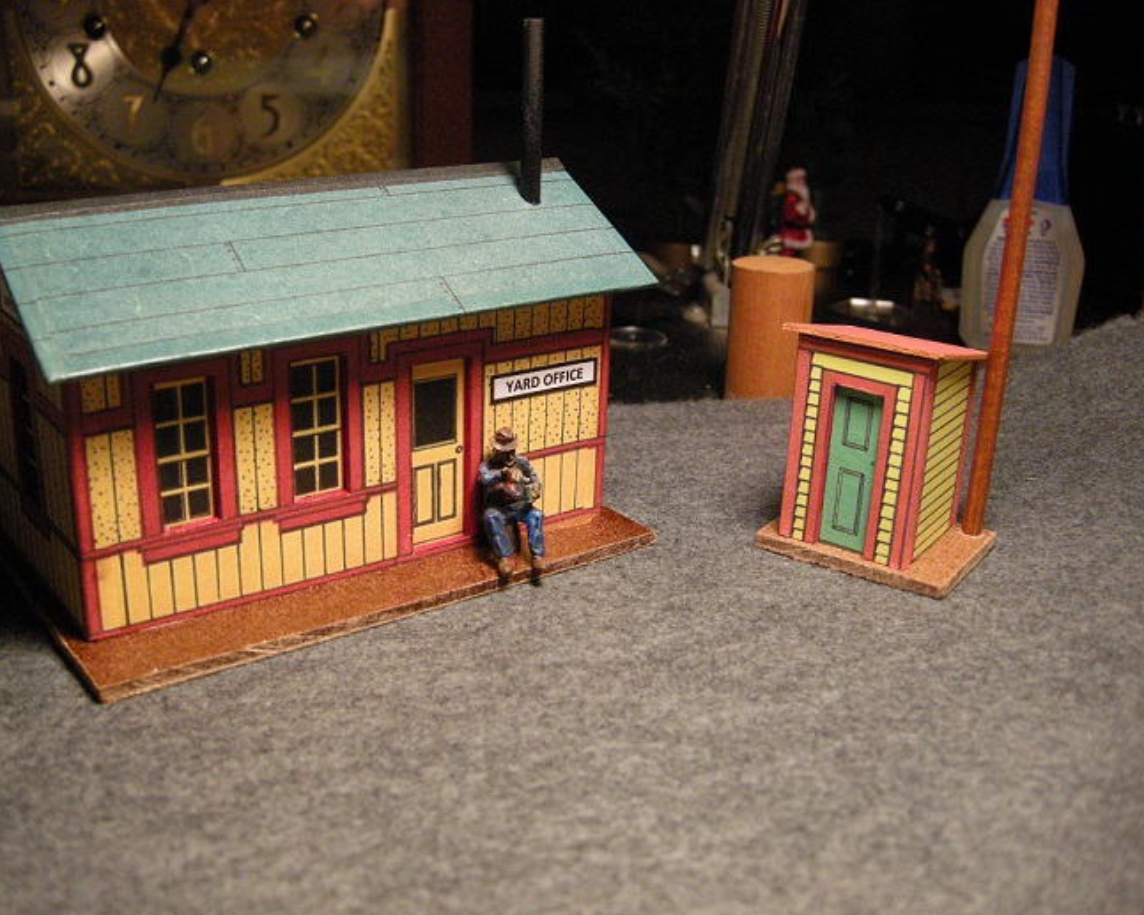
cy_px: 456
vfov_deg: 40.1
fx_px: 1253
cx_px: 542
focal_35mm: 37
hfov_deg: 49.1
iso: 366
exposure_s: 1/61.5
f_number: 2.7
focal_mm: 7.5
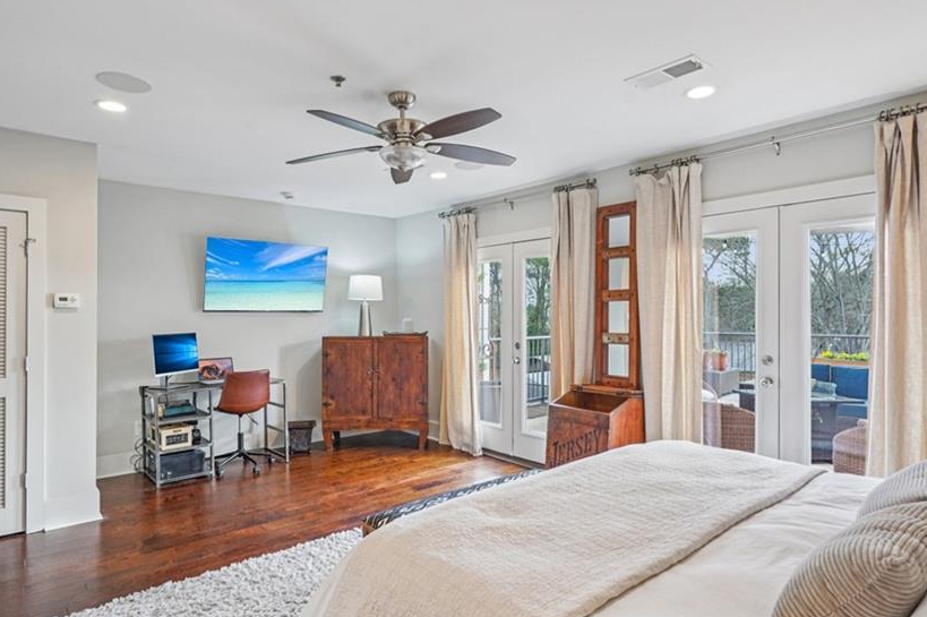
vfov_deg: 61.9
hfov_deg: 84.0
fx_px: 515
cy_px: 298
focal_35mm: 20
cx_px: 448
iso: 400
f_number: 8
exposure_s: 1/8
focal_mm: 16
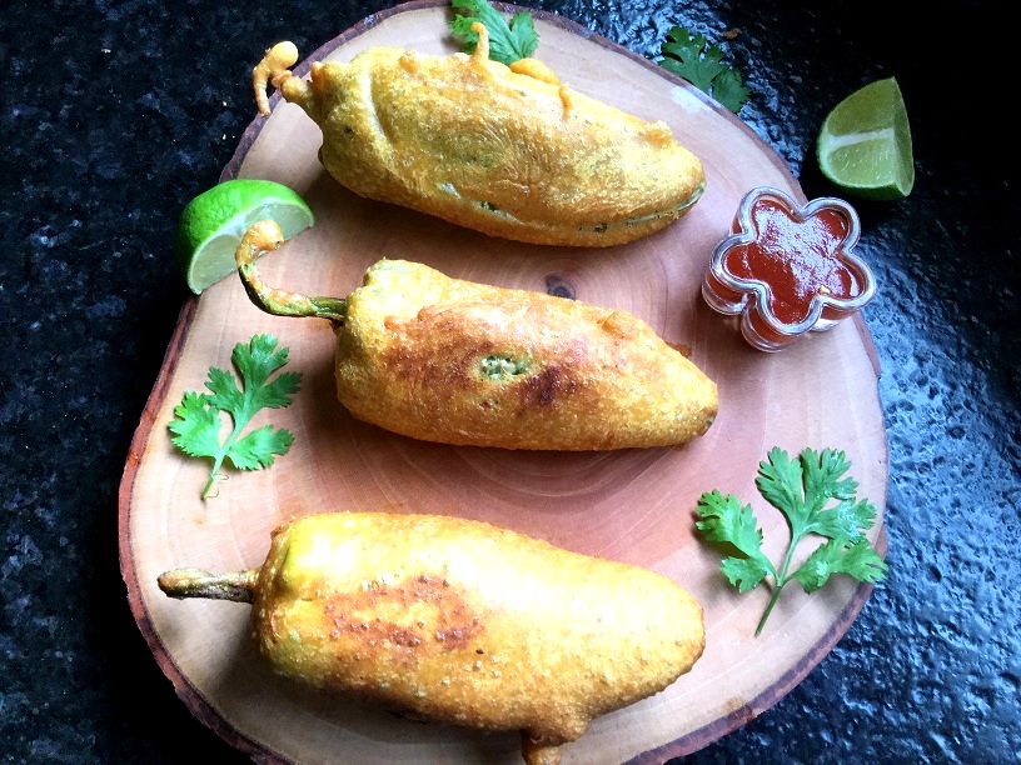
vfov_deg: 45.4
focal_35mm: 31
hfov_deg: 58.4
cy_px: 382
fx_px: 914
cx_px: 510
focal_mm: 3.3
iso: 40
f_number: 2.4
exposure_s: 1/33
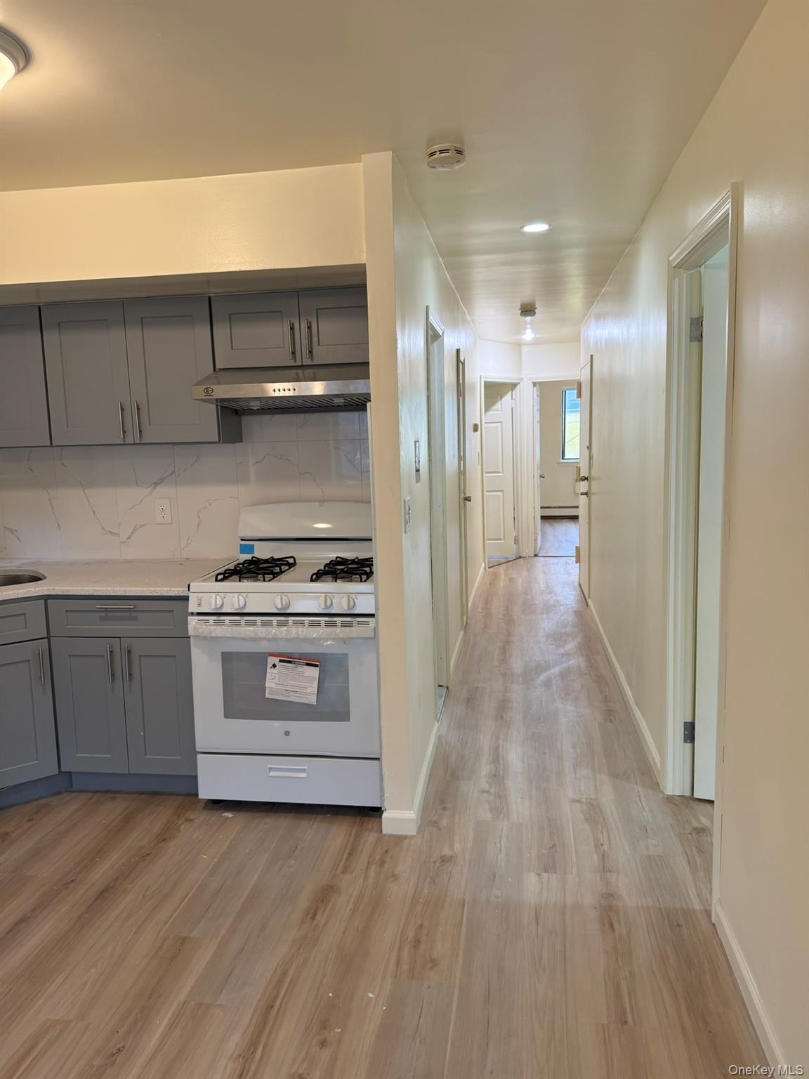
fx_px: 748
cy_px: 540
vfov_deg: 71.6
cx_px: 404
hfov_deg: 56.8
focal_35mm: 24
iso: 125
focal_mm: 6.76
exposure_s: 1/60
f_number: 1.78
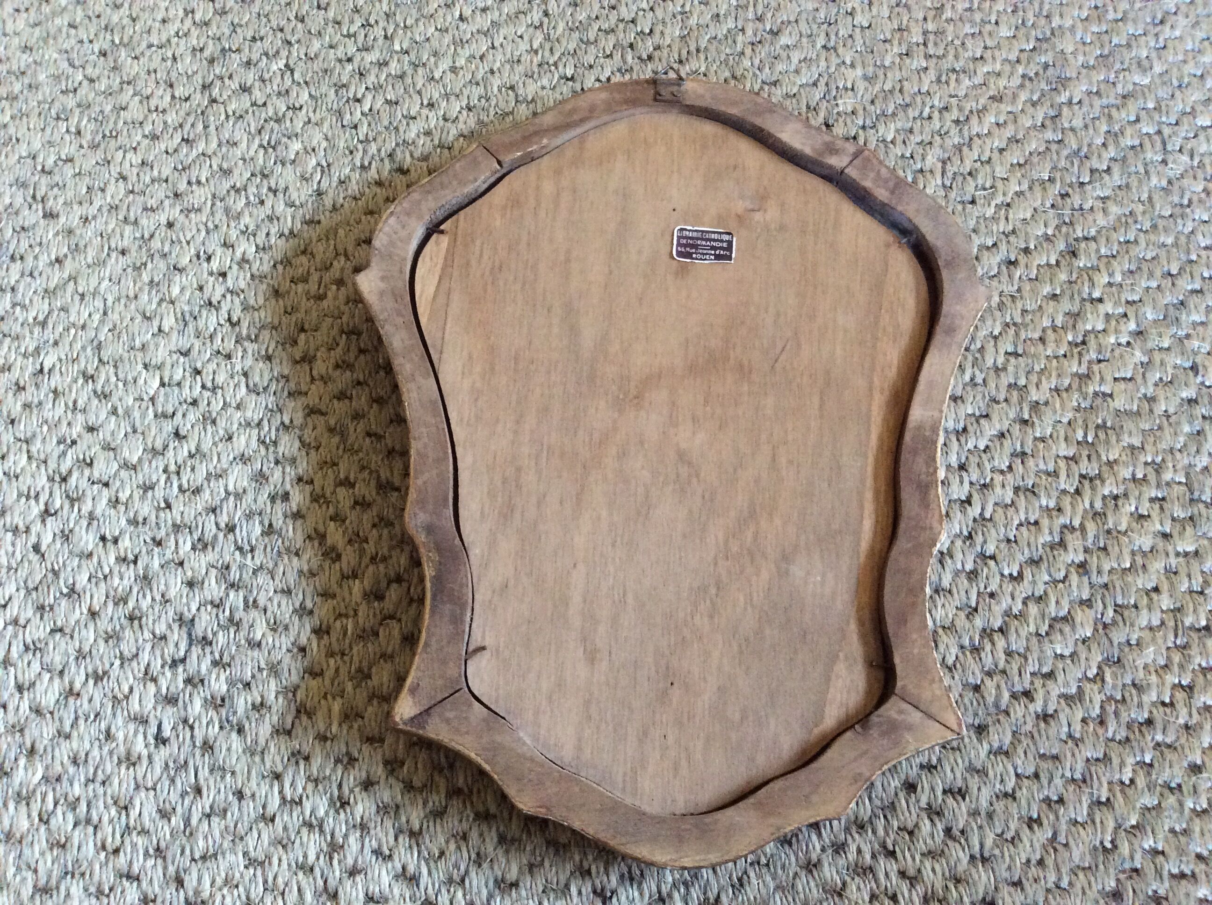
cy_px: 452
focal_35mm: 32
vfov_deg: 44.1
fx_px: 1119
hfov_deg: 56.9
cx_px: 606
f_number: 2.4
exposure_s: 1/20
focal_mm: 3.3
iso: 250
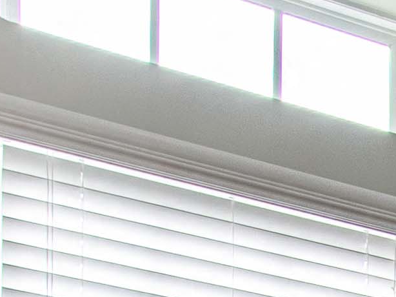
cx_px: 1116
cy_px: 886
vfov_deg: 9.3
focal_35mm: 127
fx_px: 1450
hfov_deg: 11.2
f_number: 9
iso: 320
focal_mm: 11
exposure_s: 1/125
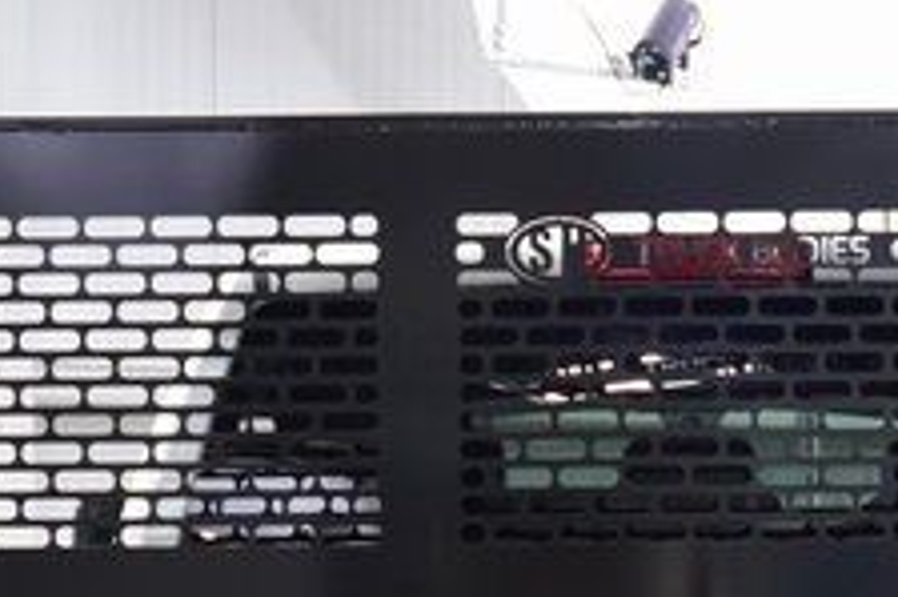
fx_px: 3101
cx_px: 682
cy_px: 843
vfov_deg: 10.7
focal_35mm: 124
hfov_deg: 16.4
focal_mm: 29
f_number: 4
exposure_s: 1/60
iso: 1600
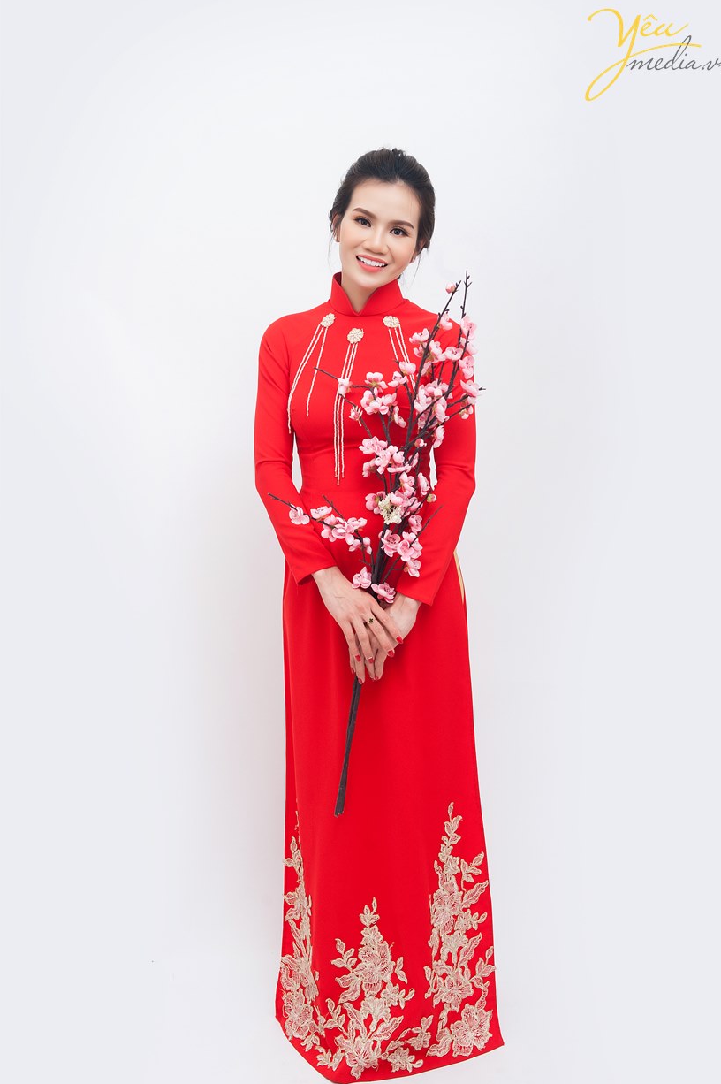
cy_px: 562
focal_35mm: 50
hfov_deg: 27.0
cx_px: 375
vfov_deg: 39.6
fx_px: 1504
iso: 200
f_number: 7.1
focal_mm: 48
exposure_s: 1/125
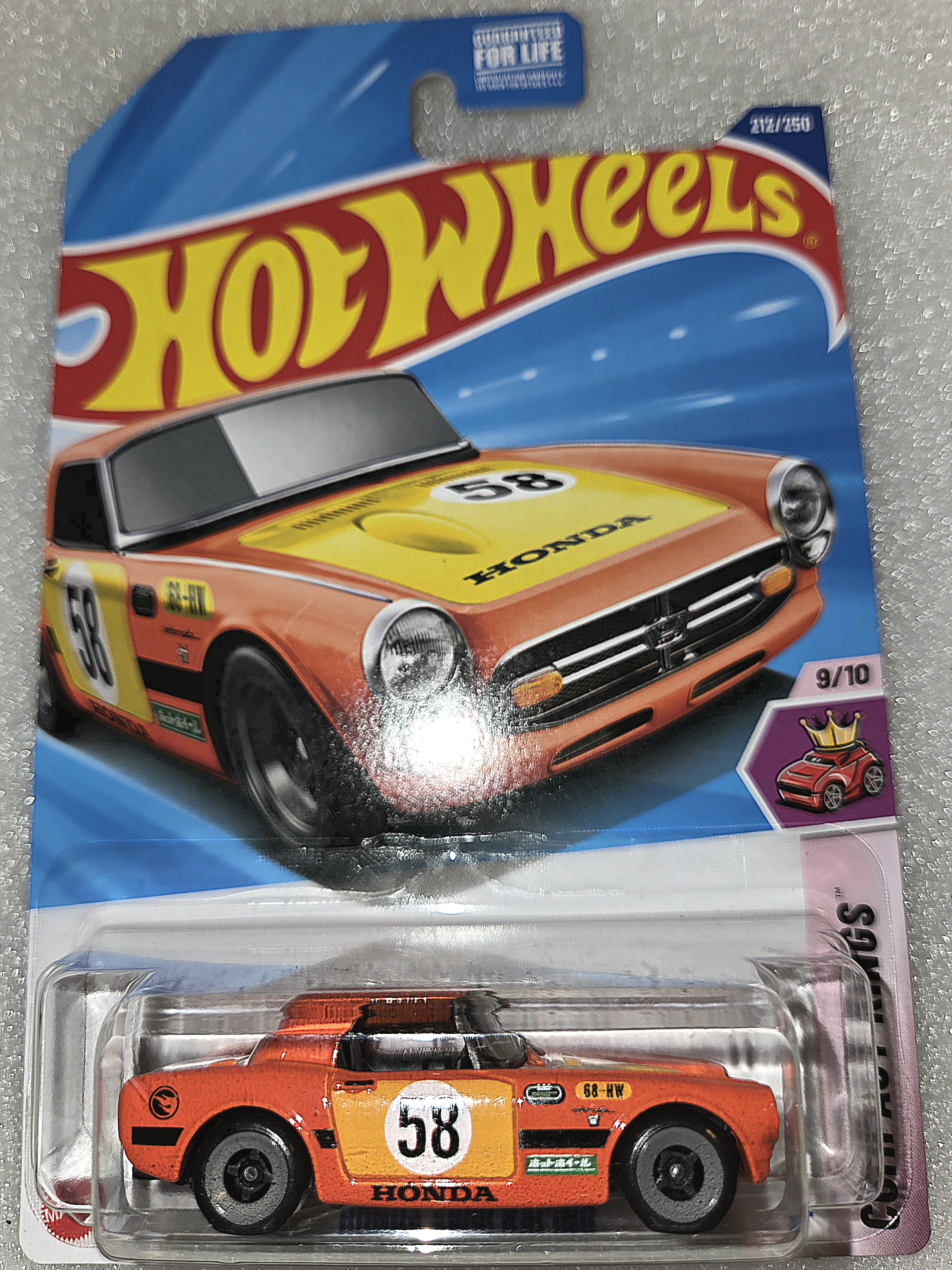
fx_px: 844
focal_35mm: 23
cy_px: 635
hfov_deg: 58.9
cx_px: 476
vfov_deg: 73.9
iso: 2000
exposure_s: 1/54.6
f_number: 1.8
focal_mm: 5.4
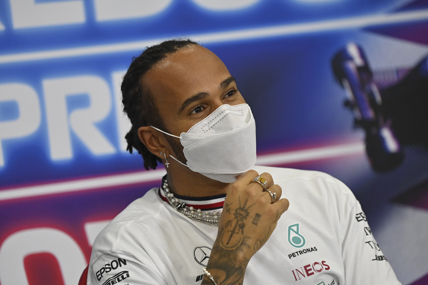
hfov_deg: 7.1
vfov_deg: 4.7
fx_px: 3447
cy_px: 142
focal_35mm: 290
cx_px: 214
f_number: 4.5
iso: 3200
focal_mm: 290
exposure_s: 1/500
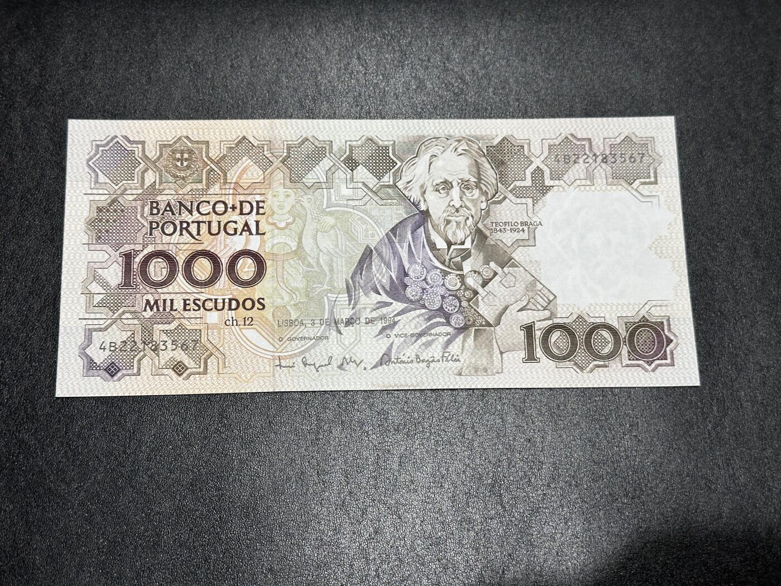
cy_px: 293
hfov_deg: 39.7
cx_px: 390
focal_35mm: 48
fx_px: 1083
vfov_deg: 30.3
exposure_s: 1/50
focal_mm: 6.86
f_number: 1.78
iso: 80
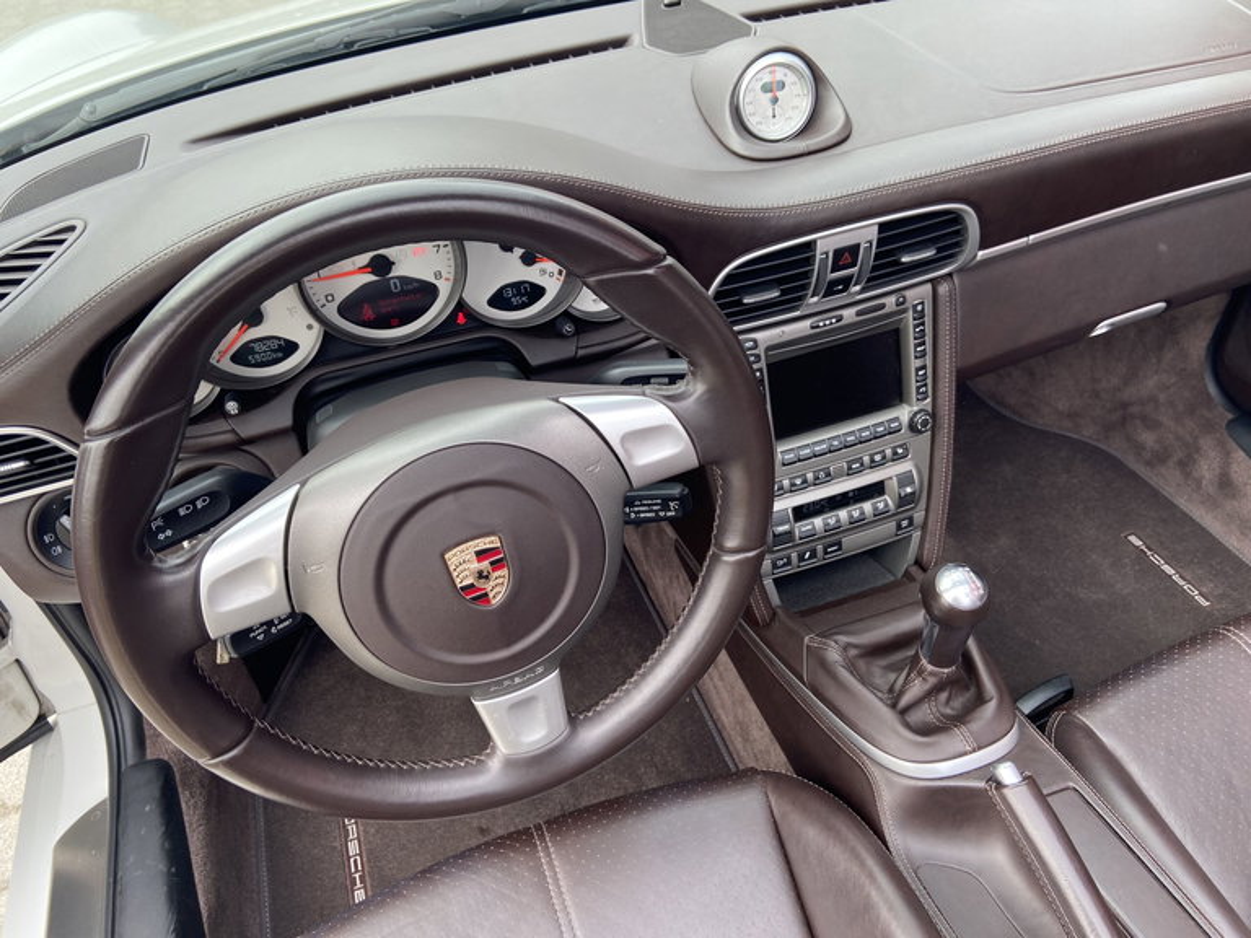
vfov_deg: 53.1
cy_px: 469
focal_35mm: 26
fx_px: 940
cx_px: 626
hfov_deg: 67.3
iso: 32
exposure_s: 1/178
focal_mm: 4.25
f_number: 1.8
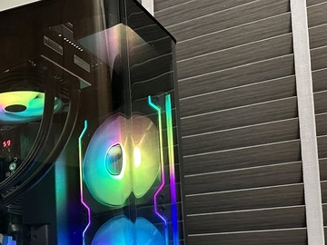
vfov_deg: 26.5
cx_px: -26
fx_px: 491
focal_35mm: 52
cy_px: 247
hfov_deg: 32.7
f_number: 1.78
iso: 500
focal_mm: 6.86
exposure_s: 1/60
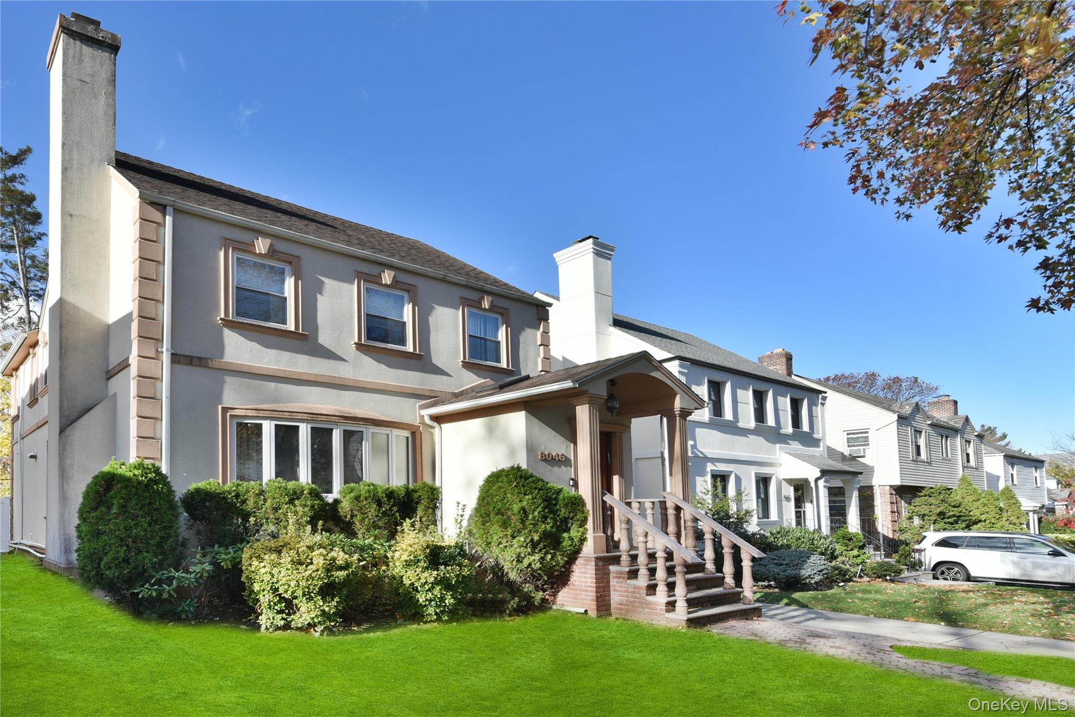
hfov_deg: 90.0
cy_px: 358
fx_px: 538
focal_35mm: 18
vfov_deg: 67.4
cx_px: 538
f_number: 9
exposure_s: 1/160
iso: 250
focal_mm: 18
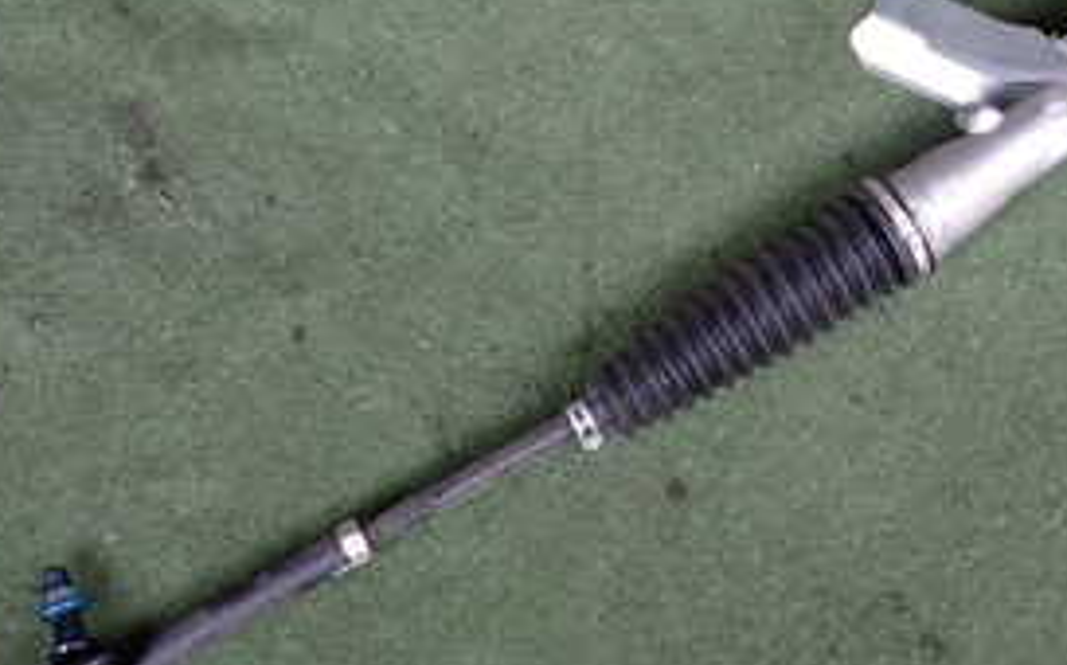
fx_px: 2033
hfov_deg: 28.1
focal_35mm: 70
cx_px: 989
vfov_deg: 18.4
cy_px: 137
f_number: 2.3
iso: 160
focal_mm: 5.4
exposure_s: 1/125
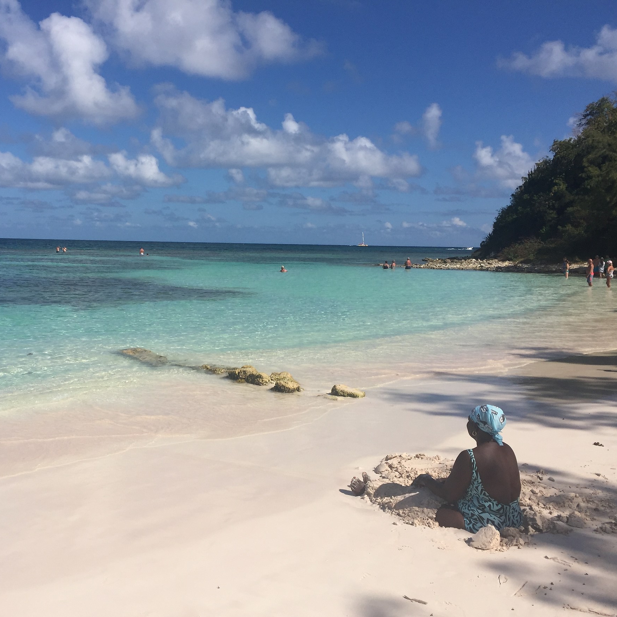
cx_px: 238
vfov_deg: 47.2
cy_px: 316
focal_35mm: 35
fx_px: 706
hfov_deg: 46.9
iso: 32
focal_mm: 4.15
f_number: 2.2
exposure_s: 1/4950
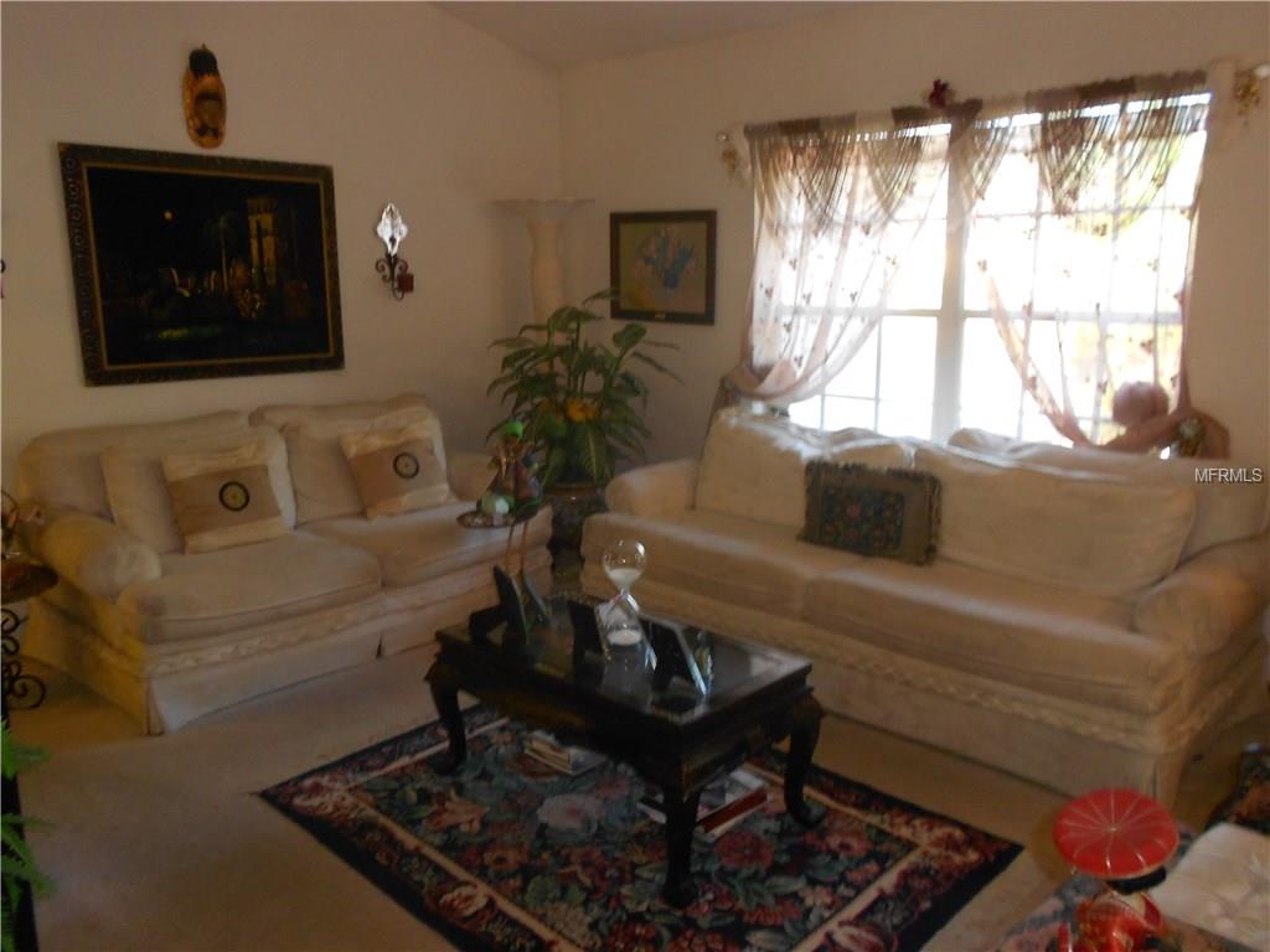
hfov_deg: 67.3
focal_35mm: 26
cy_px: 476
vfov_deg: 53.1
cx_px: 635
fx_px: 954
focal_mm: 4.6
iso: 200
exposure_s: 1/25
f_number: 3.2
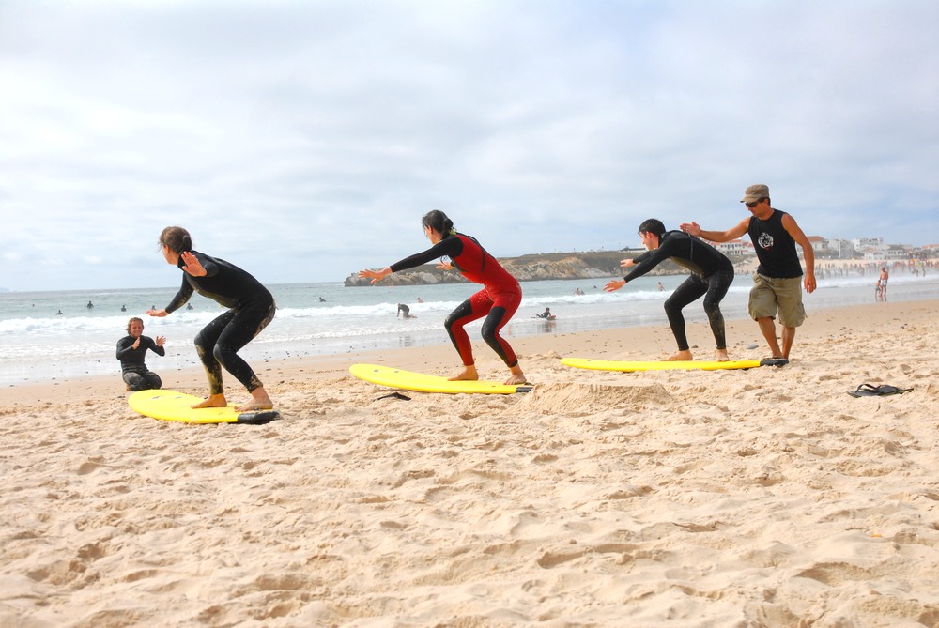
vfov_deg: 29.0
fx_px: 1214
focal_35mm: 46
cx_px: 470
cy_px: 314
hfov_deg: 42.3
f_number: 5
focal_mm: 31
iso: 180
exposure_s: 1/1250
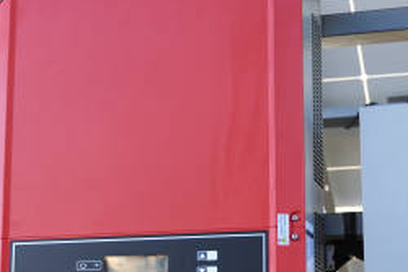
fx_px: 1066
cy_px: 197
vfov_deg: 14.5
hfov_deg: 21.7
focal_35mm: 94
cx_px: 193
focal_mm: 27
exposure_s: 1/160
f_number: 2.8
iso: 100
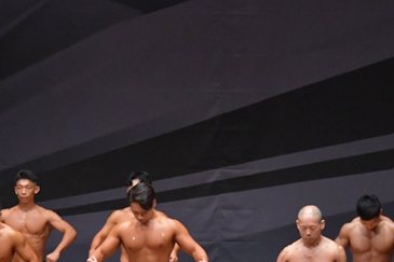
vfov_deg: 4.7
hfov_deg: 7.0
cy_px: 260
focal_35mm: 293
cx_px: 30
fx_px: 3205
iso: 6400
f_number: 5.6
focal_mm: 92
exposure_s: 1/400
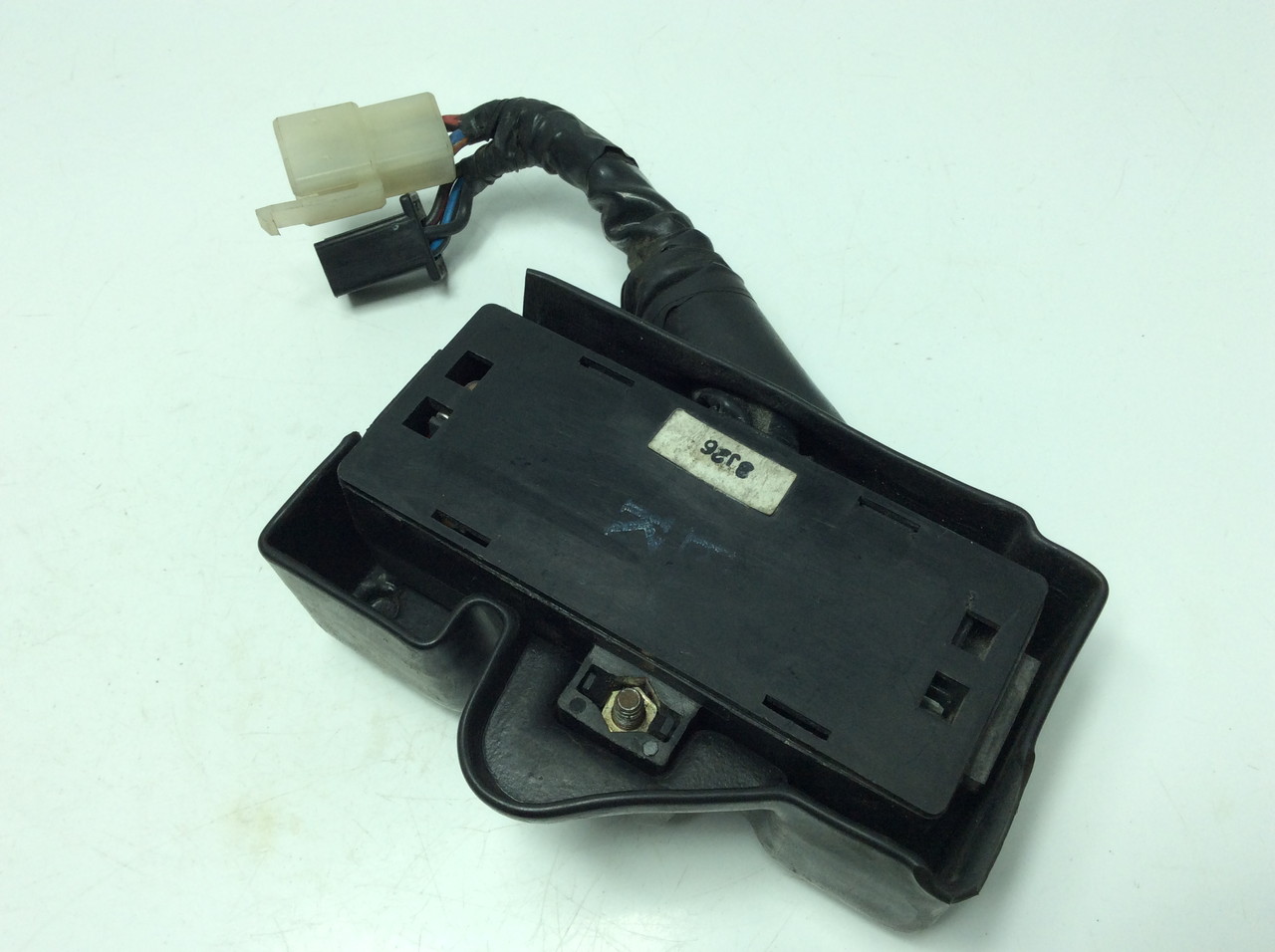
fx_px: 1177
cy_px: 476
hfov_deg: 56.9
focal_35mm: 32
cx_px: 638
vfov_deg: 44.1
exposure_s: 1/376
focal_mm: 3.3
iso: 32
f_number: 2.4
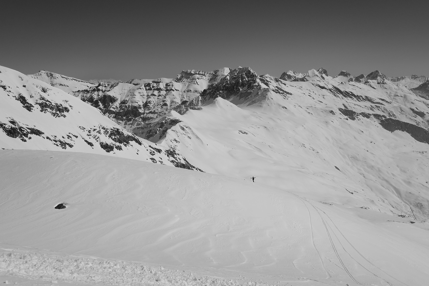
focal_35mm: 36
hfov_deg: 53.1
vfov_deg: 36.9
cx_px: 214
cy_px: 143
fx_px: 429
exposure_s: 1/1600
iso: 200
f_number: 9
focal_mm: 24
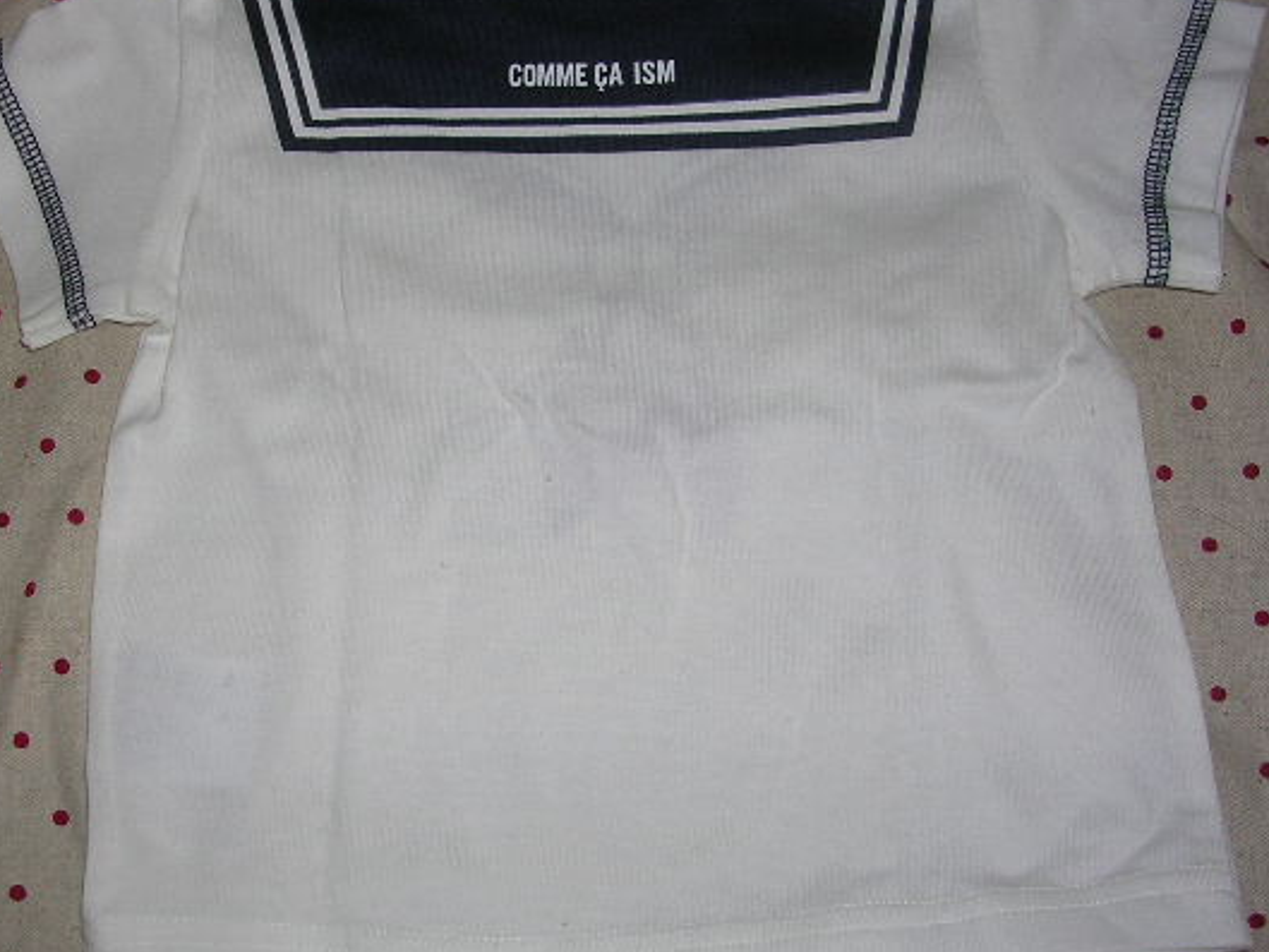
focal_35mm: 46
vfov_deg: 31.5
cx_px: 597
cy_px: 444
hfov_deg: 41.2
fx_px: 1687
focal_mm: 5.8
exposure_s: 1/60.1
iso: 50
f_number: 2.8
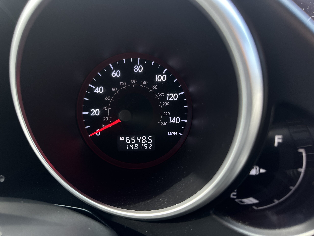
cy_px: 118
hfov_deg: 71.6
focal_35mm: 24
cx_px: 157
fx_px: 218
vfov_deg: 56.8
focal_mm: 6.86
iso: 200
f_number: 1.78
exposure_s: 1/67
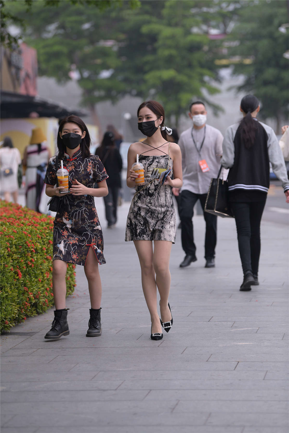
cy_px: 216
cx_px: 144
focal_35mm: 150
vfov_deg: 13.7
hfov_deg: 9.1
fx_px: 1806
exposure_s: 1/500
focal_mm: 150
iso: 360
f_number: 3.5
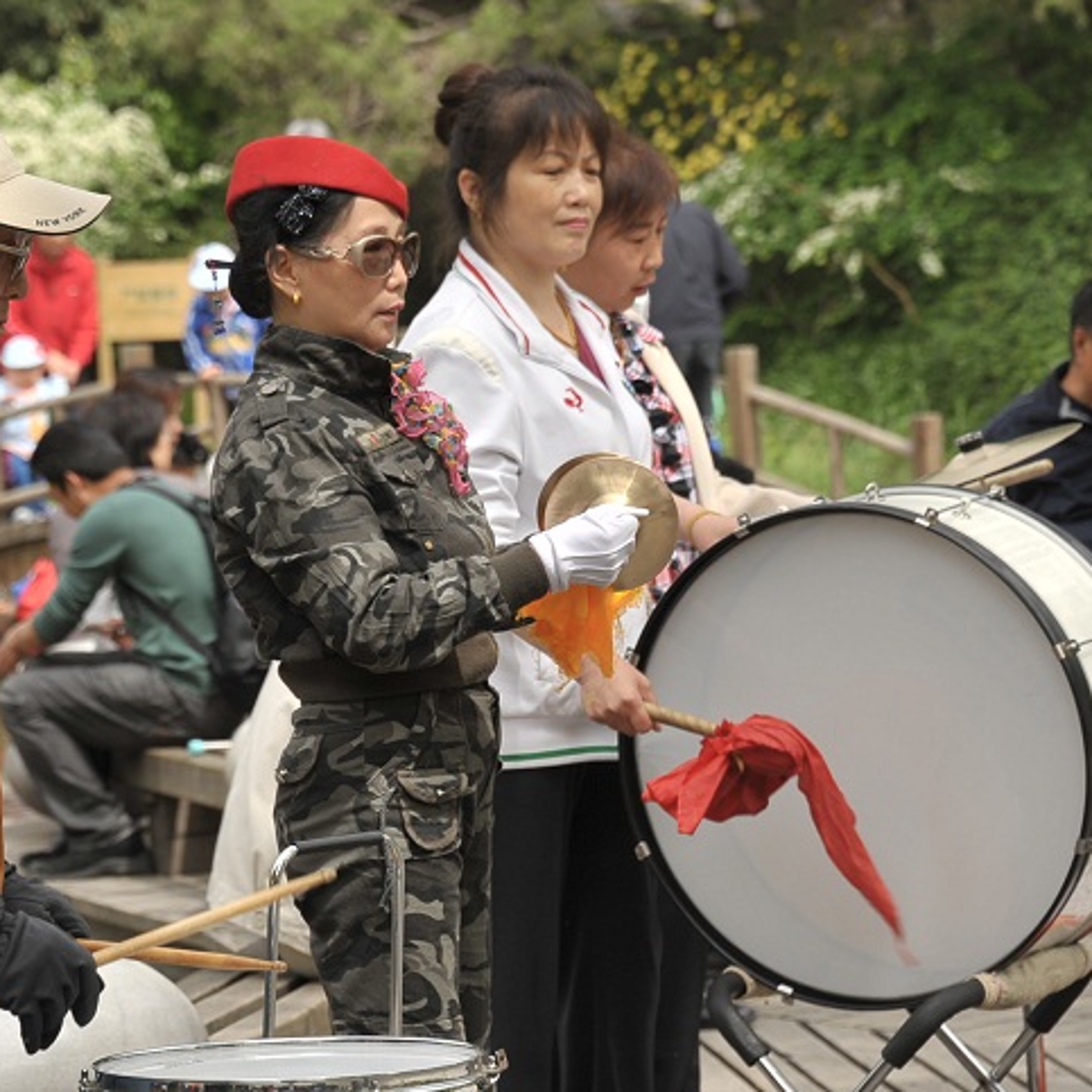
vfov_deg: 9.8
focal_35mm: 178
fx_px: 6353
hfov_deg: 9.8
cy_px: 571
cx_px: 395
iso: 200
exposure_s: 1/250
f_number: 8
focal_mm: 125
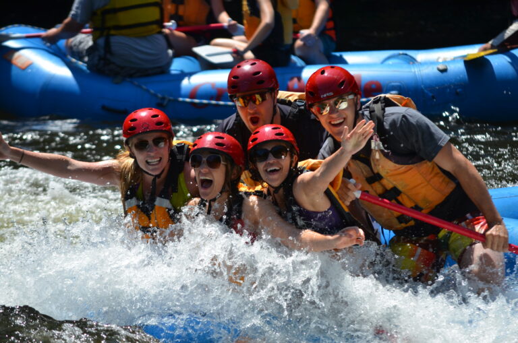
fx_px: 4093
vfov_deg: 4.8
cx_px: 259
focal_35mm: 285
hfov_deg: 7.2
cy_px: 172
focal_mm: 190
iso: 400
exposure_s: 1/1600
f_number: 6.3
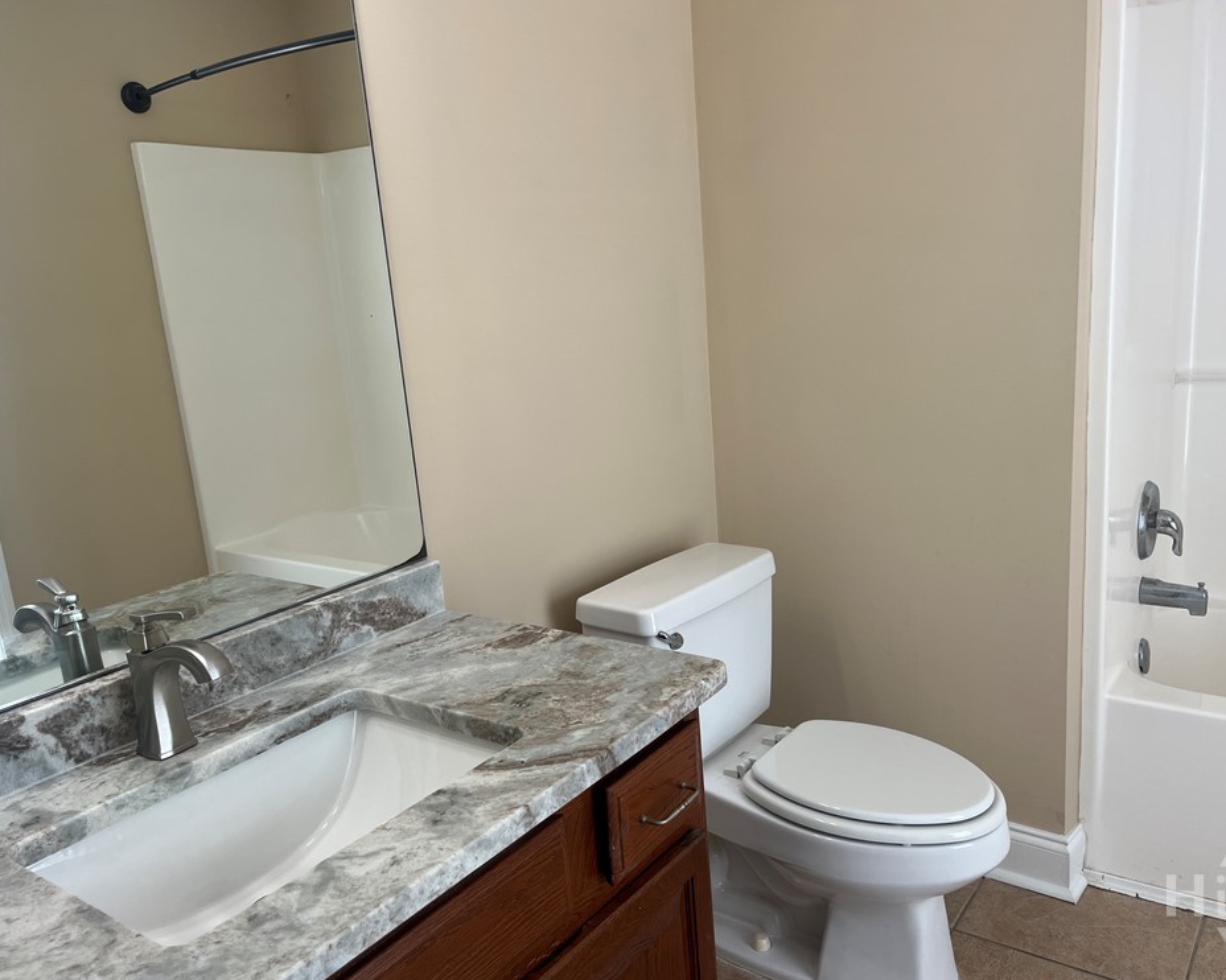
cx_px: 671
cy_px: 494
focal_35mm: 28
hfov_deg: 62.1
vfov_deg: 51.5
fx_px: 1016
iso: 40
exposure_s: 1/122
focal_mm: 5.1
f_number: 1.6
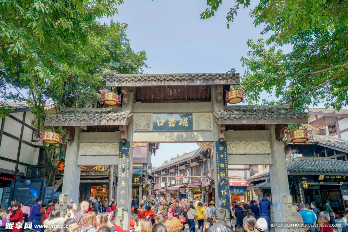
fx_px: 203
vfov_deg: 59.5
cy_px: 116
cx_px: 174
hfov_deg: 81.2
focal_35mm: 21
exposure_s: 1/125
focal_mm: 21
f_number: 8
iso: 250
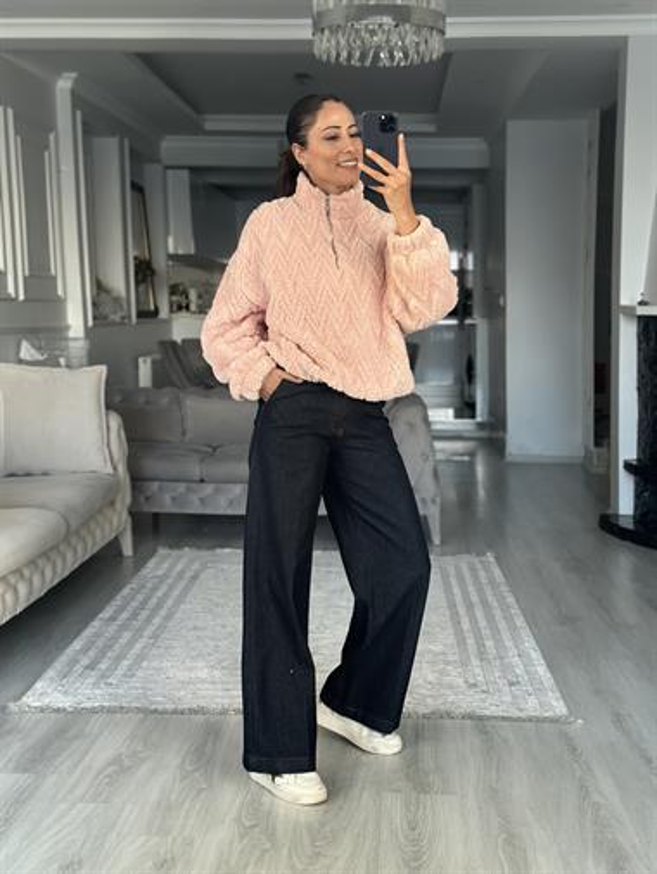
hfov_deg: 30.3
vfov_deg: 39.6
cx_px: 328
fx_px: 1214
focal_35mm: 48
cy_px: 437
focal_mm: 6.86
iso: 200
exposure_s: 1/60
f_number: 1.78
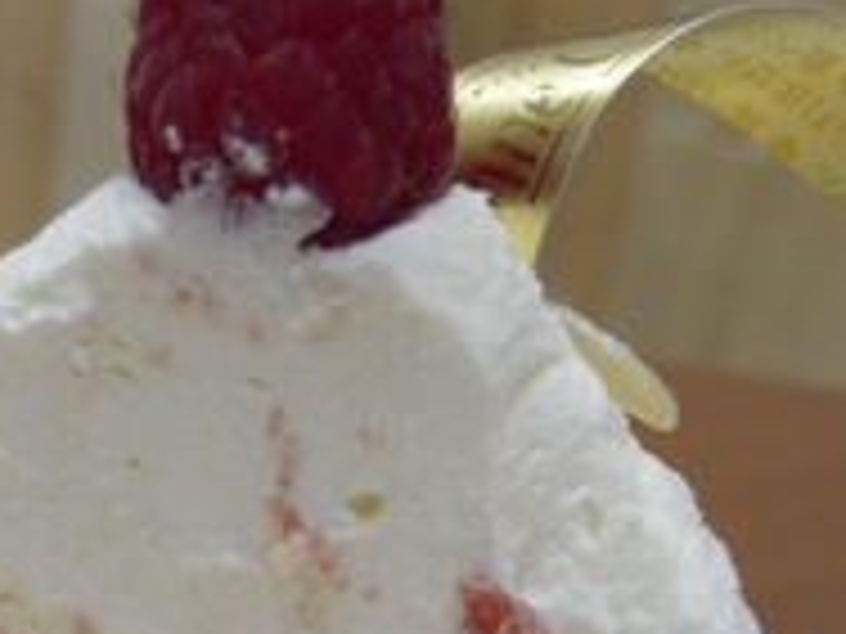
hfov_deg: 20.3
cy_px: 594
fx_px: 2346
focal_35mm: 96
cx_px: 202
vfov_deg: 15.2
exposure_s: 1/40
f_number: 3.3
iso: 400
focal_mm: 8.1
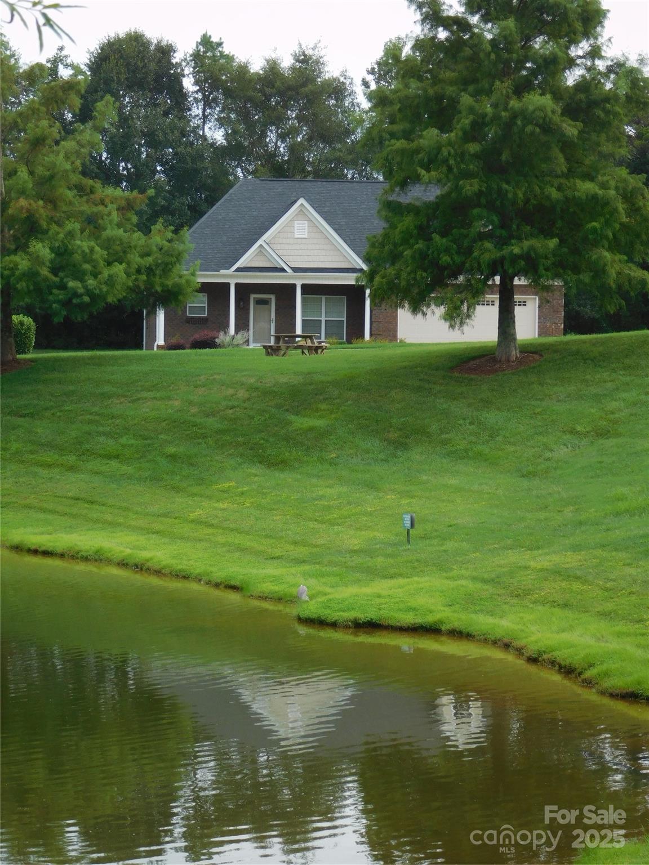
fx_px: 2875
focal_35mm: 115
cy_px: 432
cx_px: 324
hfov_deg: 12.9
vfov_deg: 17.1
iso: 125
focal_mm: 20.3
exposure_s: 1/250
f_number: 4.8
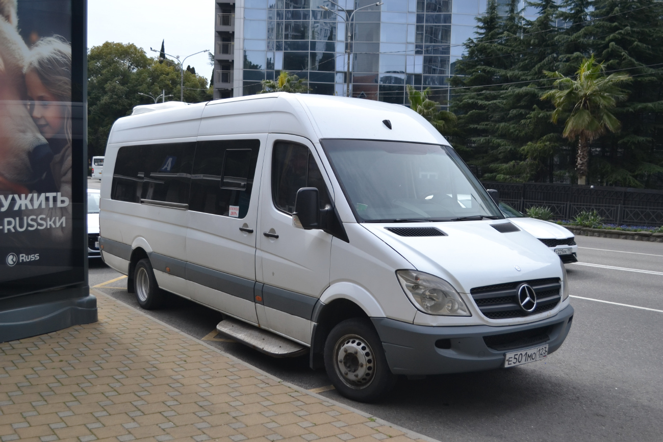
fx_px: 663
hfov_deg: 53.1
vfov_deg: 36.9
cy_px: 221
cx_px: 332
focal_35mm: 36
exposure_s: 1/1000
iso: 400
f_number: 4.5
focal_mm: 24
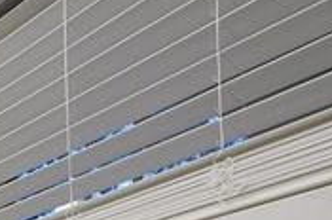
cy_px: 436
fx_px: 755
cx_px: -117
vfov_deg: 14.0
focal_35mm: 82
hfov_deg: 21.9
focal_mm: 14
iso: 200
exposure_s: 1/40
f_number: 10
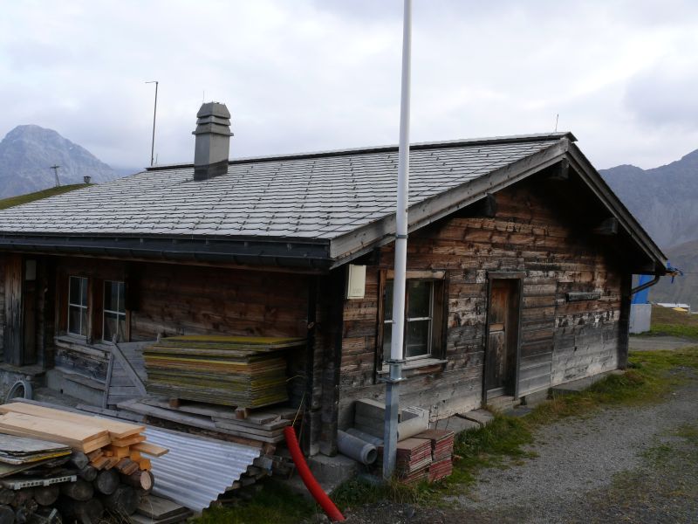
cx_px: 349
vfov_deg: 40.7
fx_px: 706
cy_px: 262
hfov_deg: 52.6
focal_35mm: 35
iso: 100
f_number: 4
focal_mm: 7.4
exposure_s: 1/200
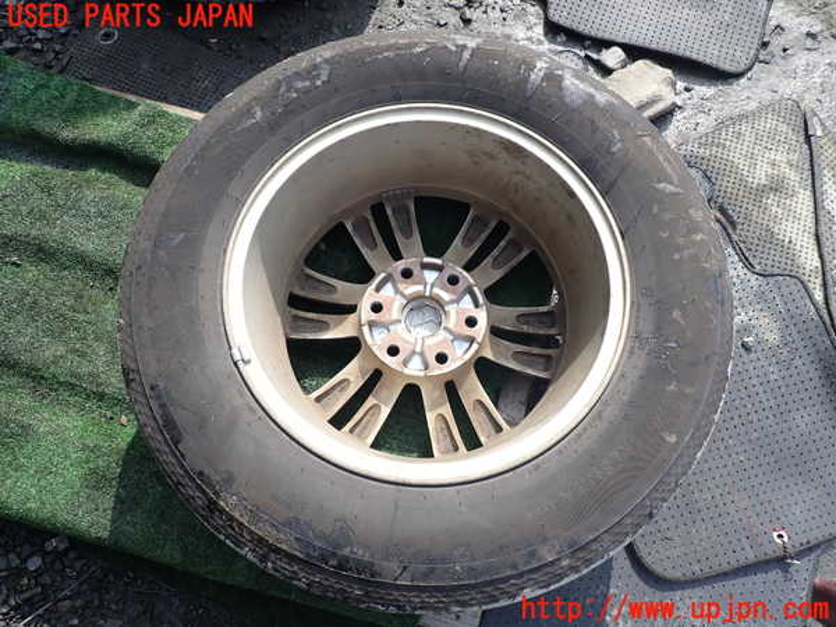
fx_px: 604
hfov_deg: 69.4
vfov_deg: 54.9
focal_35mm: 25
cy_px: 314
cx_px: 418
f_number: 2.8
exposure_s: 1/640
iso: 100
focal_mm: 4.5
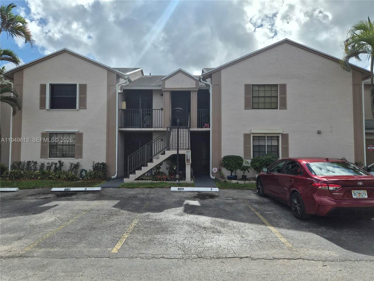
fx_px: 248
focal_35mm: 23
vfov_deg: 58.9
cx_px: 187
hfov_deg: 73.9
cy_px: 140
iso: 64
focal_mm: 5.4
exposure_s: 1/7696
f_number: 1.8
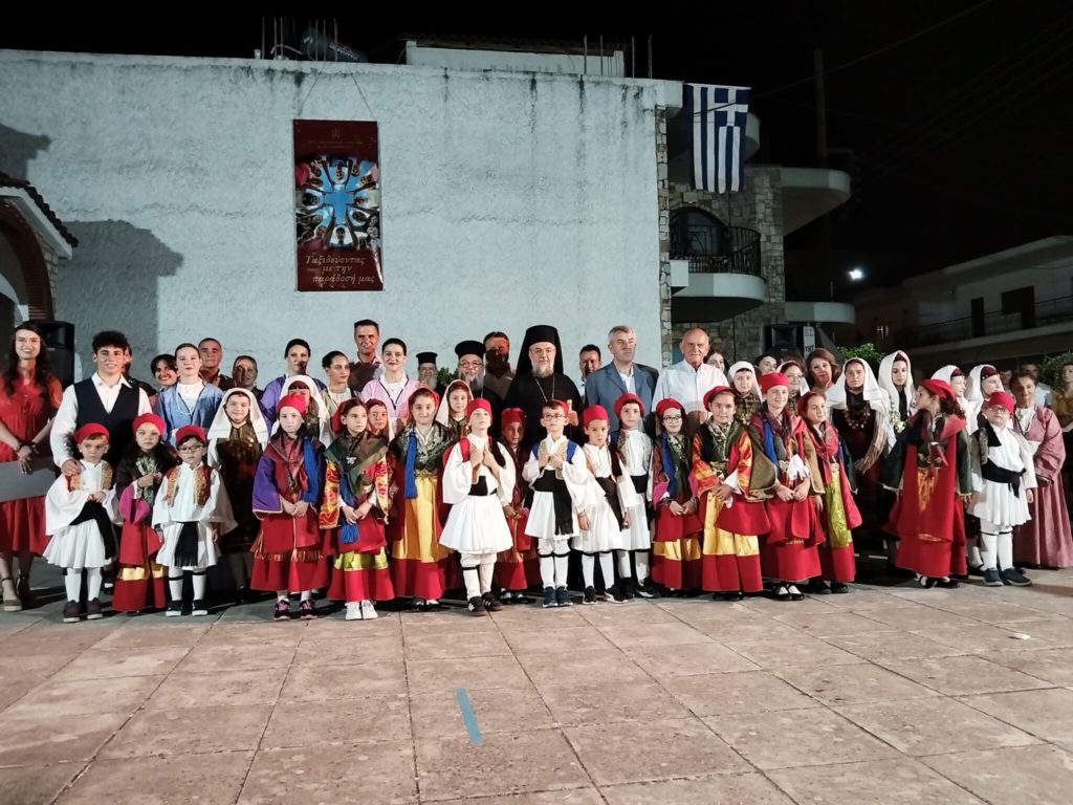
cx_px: 536
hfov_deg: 67.3
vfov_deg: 53.1
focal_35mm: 26
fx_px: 806
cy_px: 402
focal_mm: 4.95
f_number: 1.9
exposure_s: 1/16.7
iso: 1644
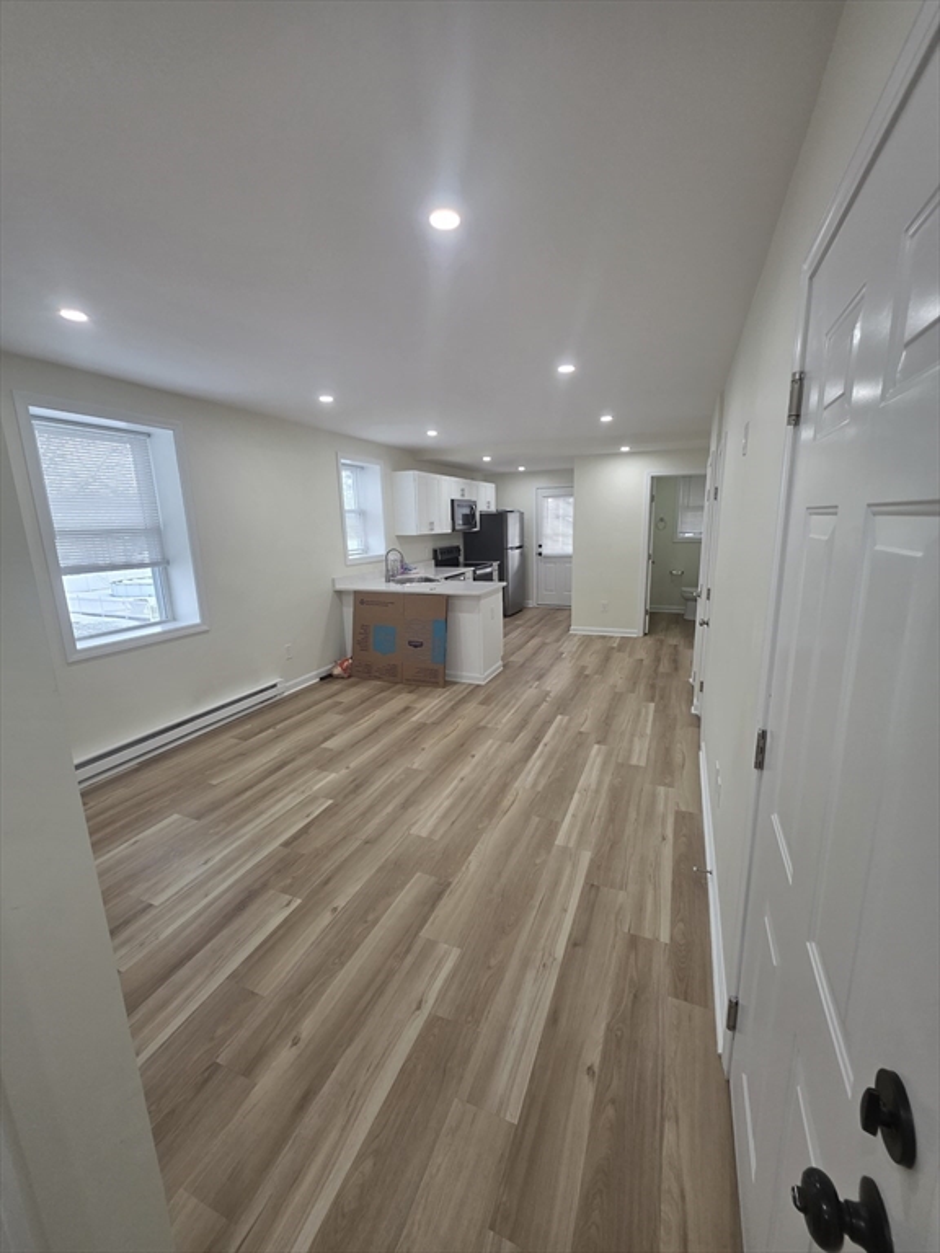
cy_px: 626
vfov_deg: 106.2
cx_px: 470
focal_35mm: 13
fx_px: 471
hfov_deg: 89.9
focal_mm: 2.2
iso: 160
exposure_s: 1/120
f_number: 1.9
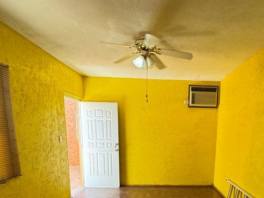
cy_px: 170
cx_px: 173
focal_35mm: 27
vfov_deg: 47.3
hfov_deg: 63.9
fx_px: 206
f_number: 2.2
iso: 125
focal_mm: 2.22
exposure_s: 1/120
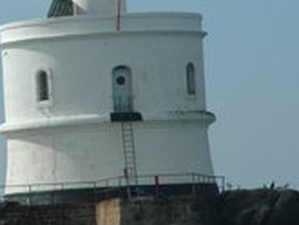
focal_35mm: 428
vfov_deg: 3.5
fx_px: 3700
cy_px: 32
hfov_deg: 4.6
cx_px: -167
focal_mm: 70
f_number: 13
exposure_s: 1/640
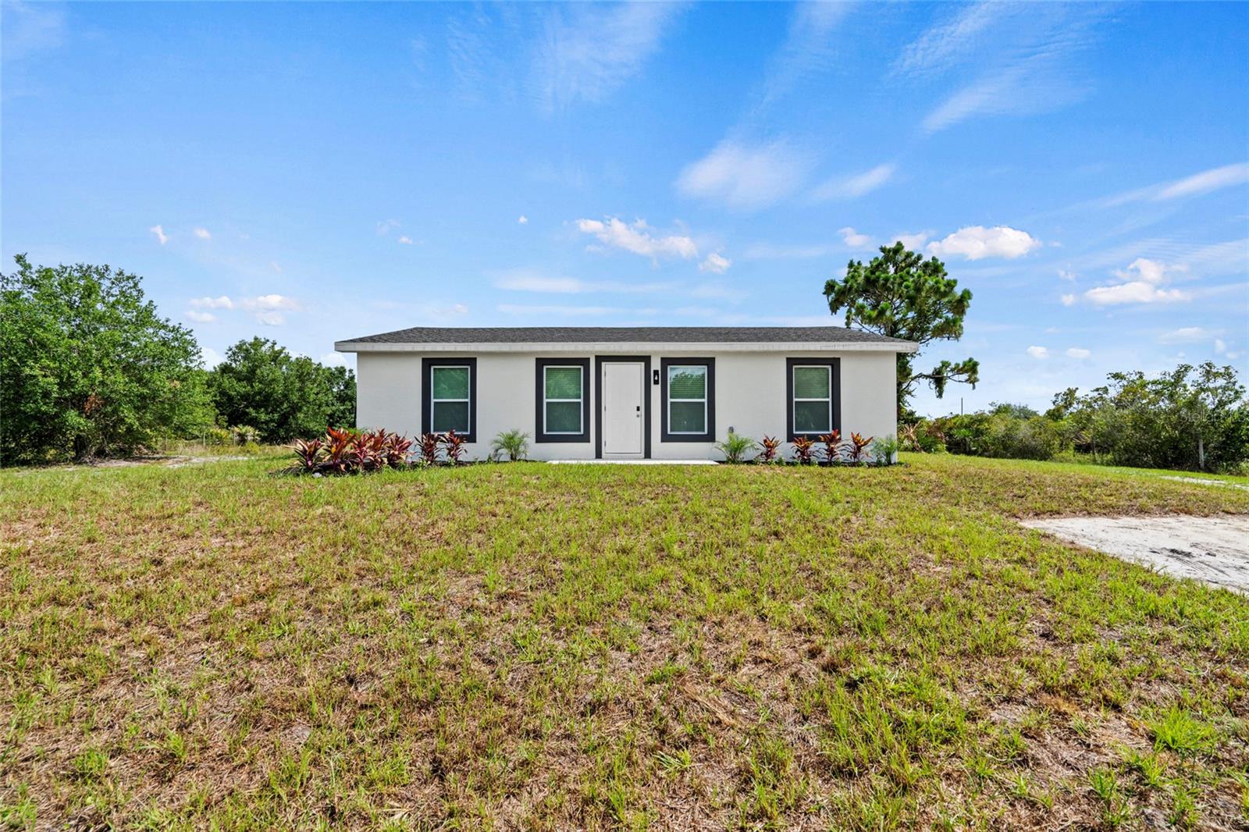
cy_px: 416
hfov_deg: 96.7
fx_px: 555
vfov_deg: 73.7
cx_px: 624
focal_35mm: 16
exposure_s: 1/1000
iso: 800
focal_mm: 16
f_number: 8
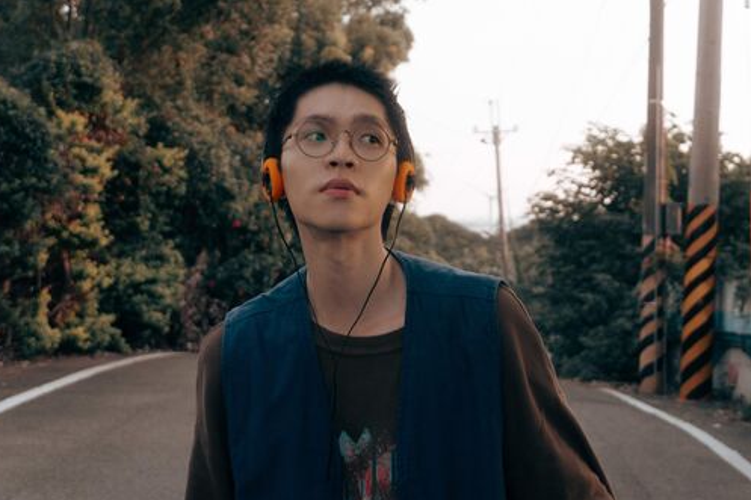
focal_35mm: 58
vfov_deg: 23.3
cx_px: 432
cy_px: 202
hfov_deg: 34.4
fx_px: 1209
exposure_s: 1/160
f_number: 4.5
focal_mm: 32
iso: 400
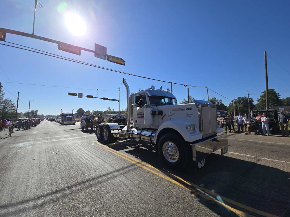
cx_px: 145
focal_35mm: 13
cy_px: 108
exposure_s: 1/4233
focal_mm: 2.2
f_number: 2.2
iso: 50
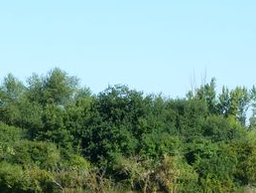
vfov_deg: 6.6
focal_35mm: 223
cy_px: 256
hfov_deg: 8.8
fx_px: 1651
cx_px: 259
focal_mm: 12.9
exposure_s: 1/250
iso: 80
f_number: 5
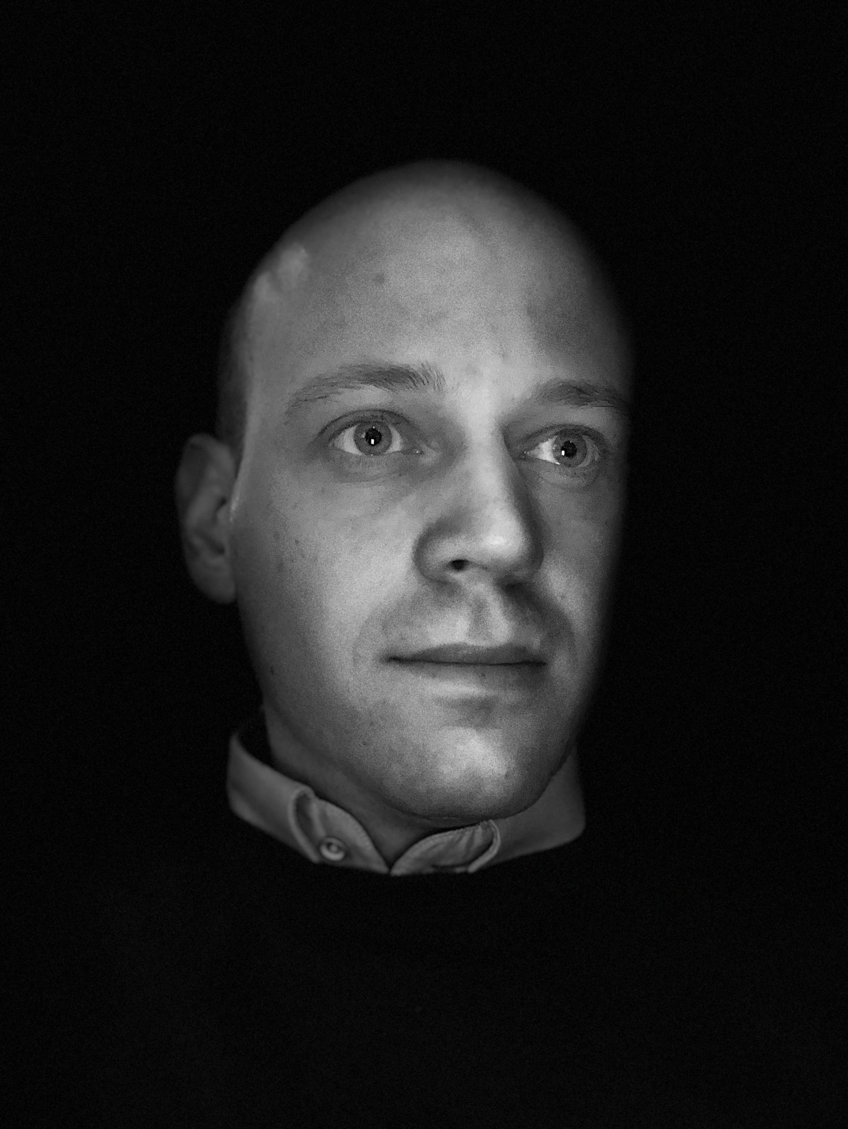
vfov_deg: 56.8
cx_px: 424
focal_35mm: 32
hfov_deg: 44.2
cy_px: 564
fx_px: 1044
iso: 400
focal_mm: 2.87
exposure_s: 1/17
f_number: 2.2
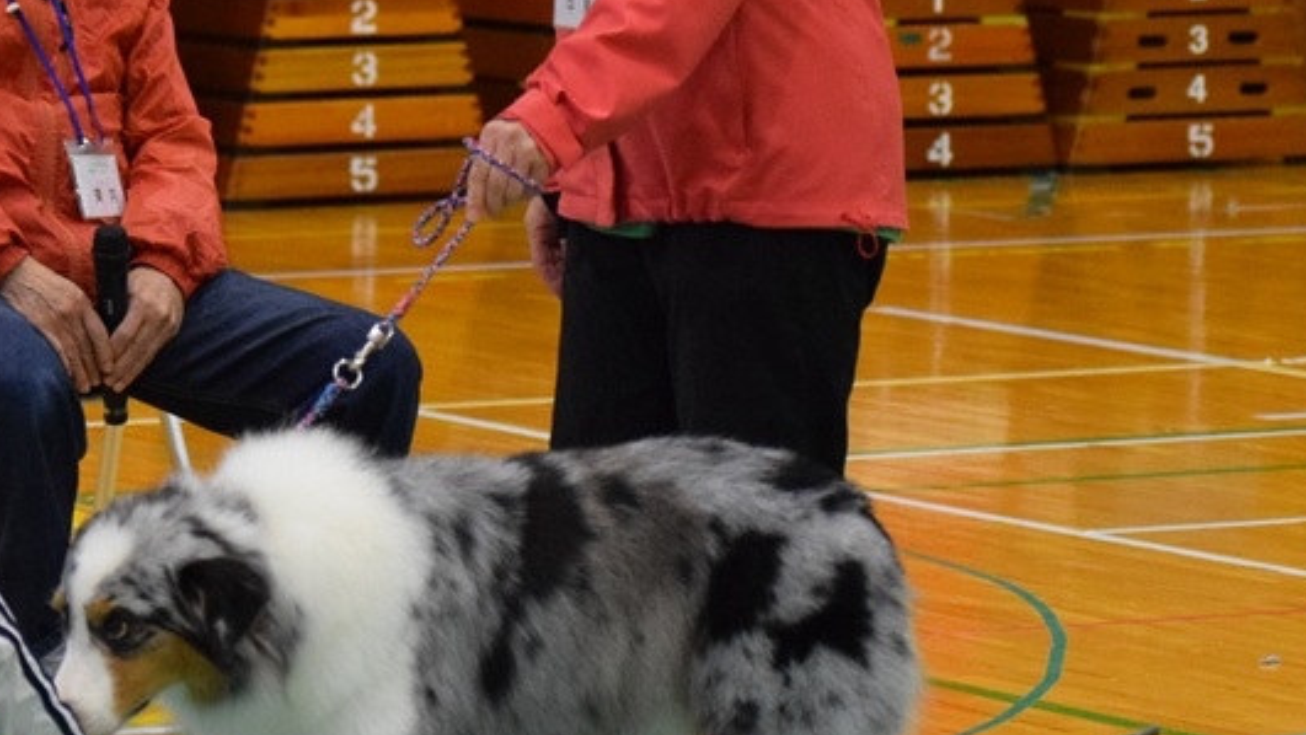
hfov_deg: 7.6
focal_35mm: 284
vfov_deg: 4.3
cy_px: 379
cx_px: 261
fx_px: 9837
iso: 3200
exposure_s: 1/250
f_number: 4.2
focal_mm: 80
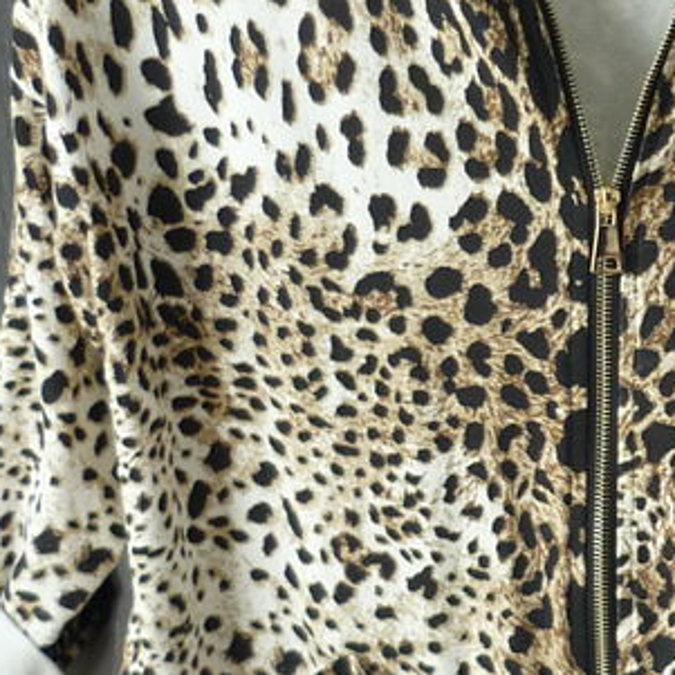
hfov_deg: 12.6
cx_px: 803
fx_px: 2978
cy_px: 478
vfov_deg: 12.9
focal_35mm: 135
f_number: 2.9
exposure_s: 1/50
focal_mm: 5.9
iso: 80
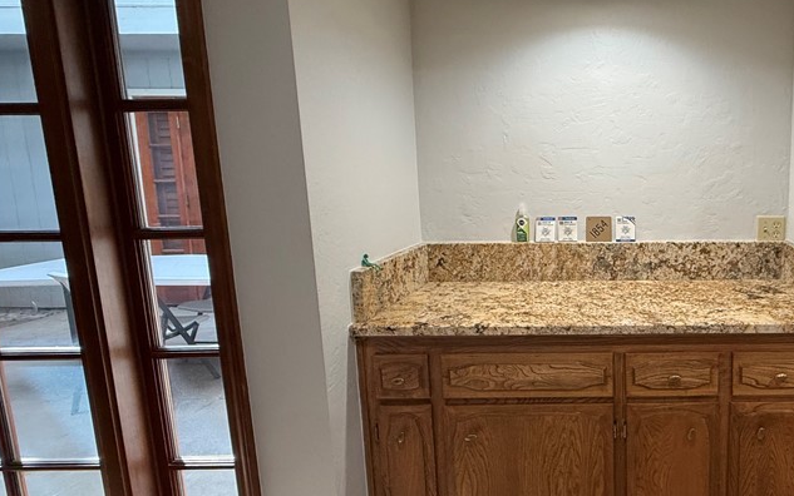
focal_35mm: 24
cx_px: 632
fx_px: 519
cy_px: 225
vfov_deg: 51.0
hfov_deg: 67.9
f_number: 2.2
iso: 250
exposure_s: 1/120
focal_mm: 2.22
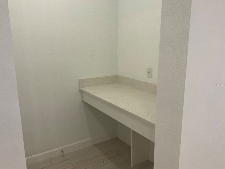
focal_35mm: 29
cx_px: 112
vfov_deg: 48.2
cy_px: 84
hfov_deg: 61.7
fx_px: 188
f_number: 1.8
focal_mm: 3
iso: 50
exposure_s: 1/60
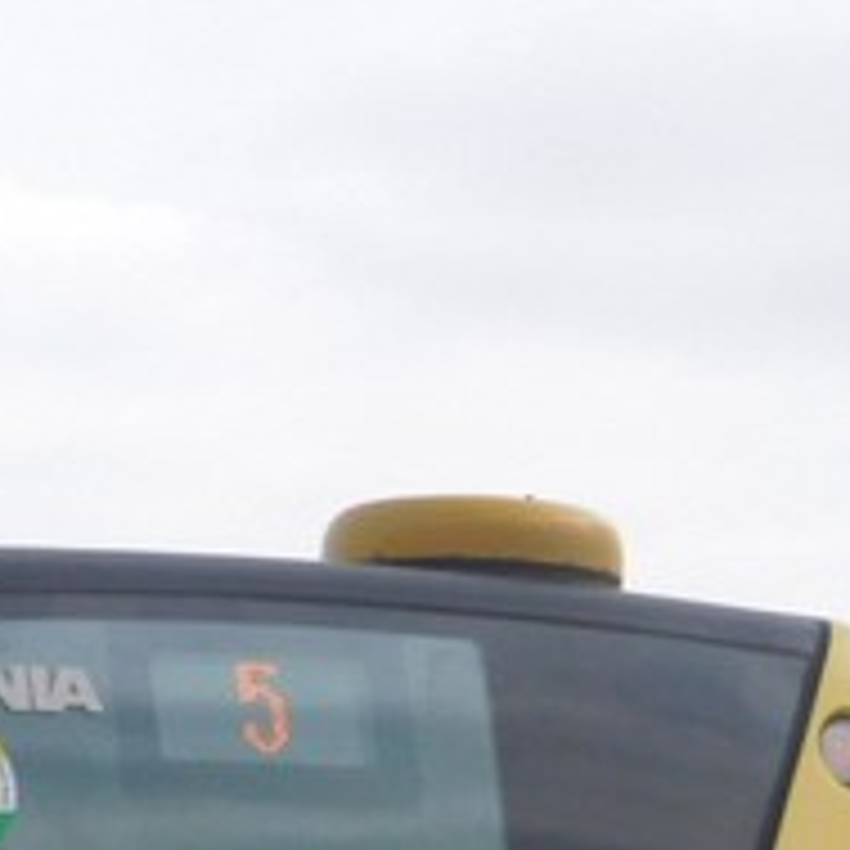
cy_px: 1005
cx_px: -742
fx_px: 8168
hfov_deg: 5.8
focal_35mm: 294
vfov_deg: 5.9
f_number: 4.5
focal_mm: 12.5
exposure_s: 1/400
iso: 125
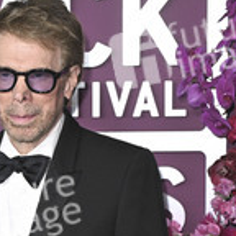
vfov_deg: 12.4
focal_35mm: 137
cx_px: 44
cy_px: 297
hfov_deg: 12.7
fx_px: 1057
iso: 2500
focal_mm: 58
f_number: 6.3
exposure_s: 1/320
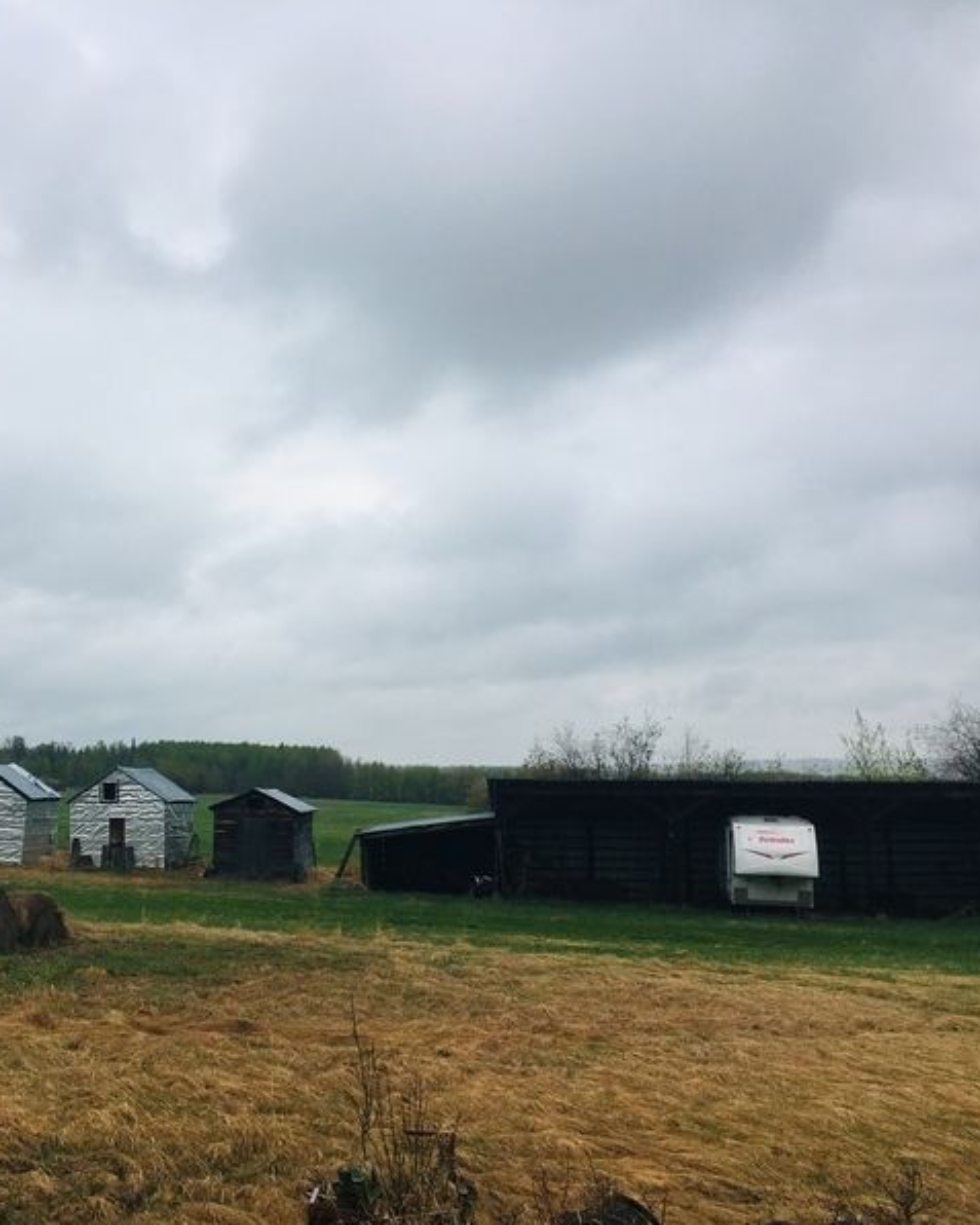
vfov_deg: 47.9
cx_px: 271
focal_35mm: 38
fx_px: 1377
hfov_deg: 38.4
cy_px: 612
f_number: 2.2
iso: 25
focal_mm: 4.15
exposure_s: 1/938
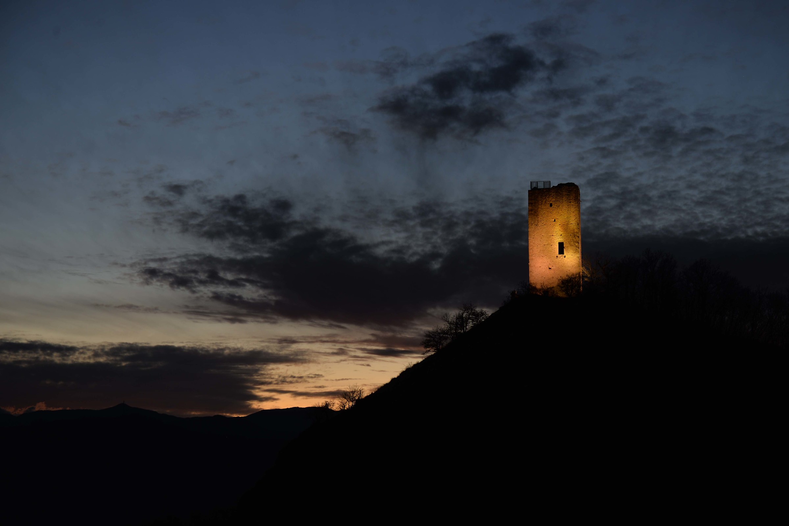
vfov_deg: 16.1
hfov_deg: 23.9
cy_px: 263
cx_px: 394
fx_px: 1863
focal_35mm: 85
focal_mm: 85
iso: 100
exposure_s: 1
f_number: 7.1
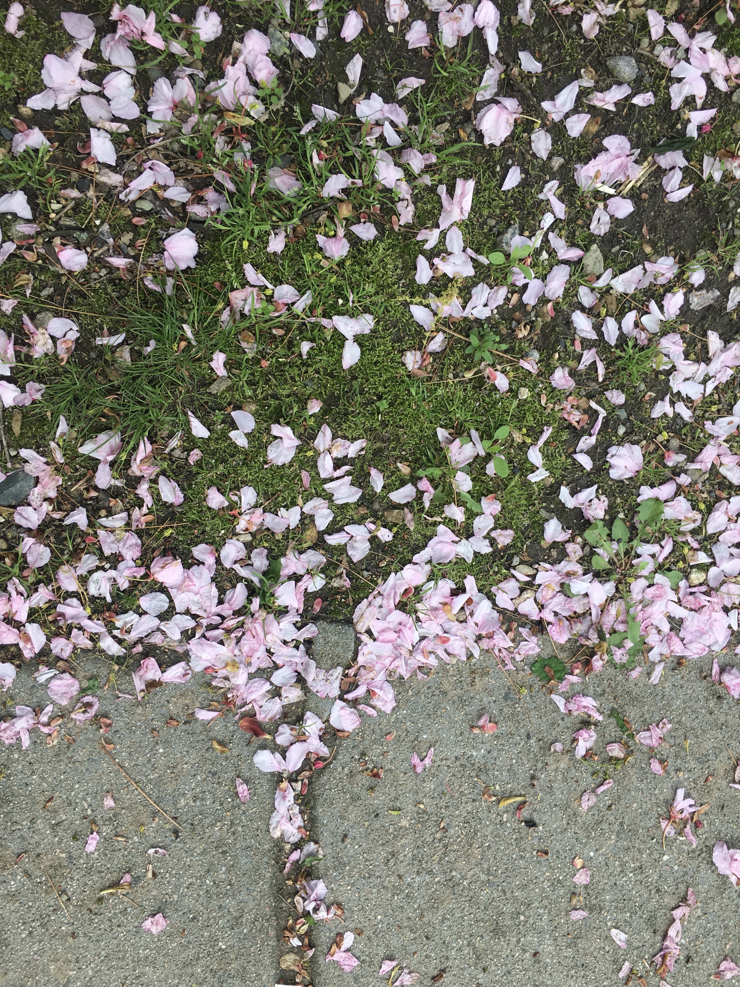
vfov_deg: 61.7
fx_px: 827
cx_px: 370
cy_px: 494
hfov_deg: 48.2
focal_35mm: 29
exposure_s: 1/120
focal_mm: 4.15
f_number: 2.2
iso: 25
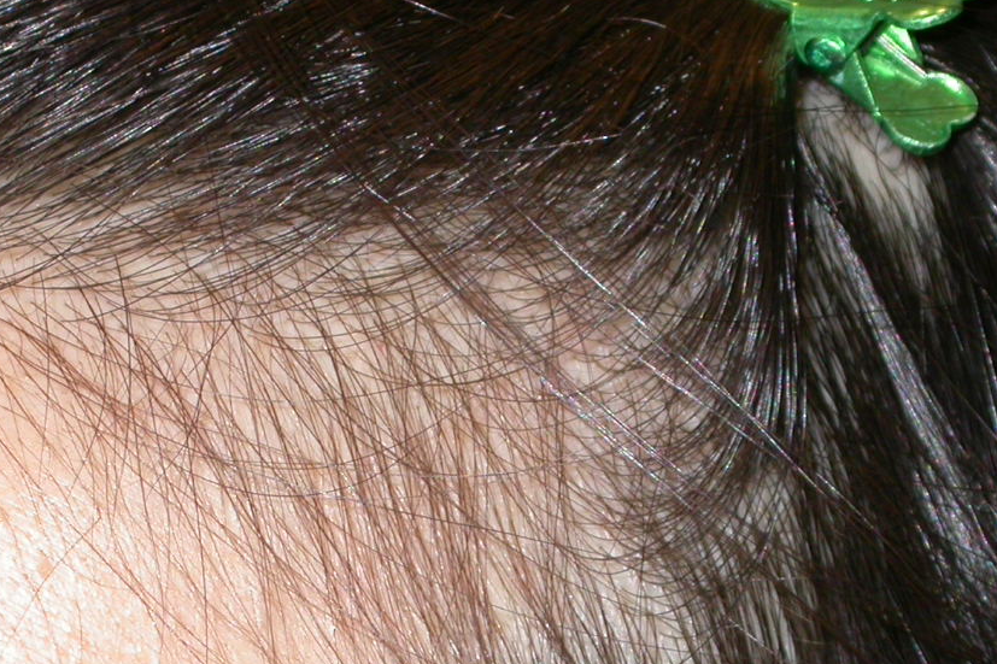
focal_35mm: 300
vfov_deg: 4.6
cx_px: 373
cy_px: 543
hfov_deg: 6.9
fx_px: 8306
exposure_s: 1/60.3
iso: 100
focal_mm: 30.9
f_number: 5
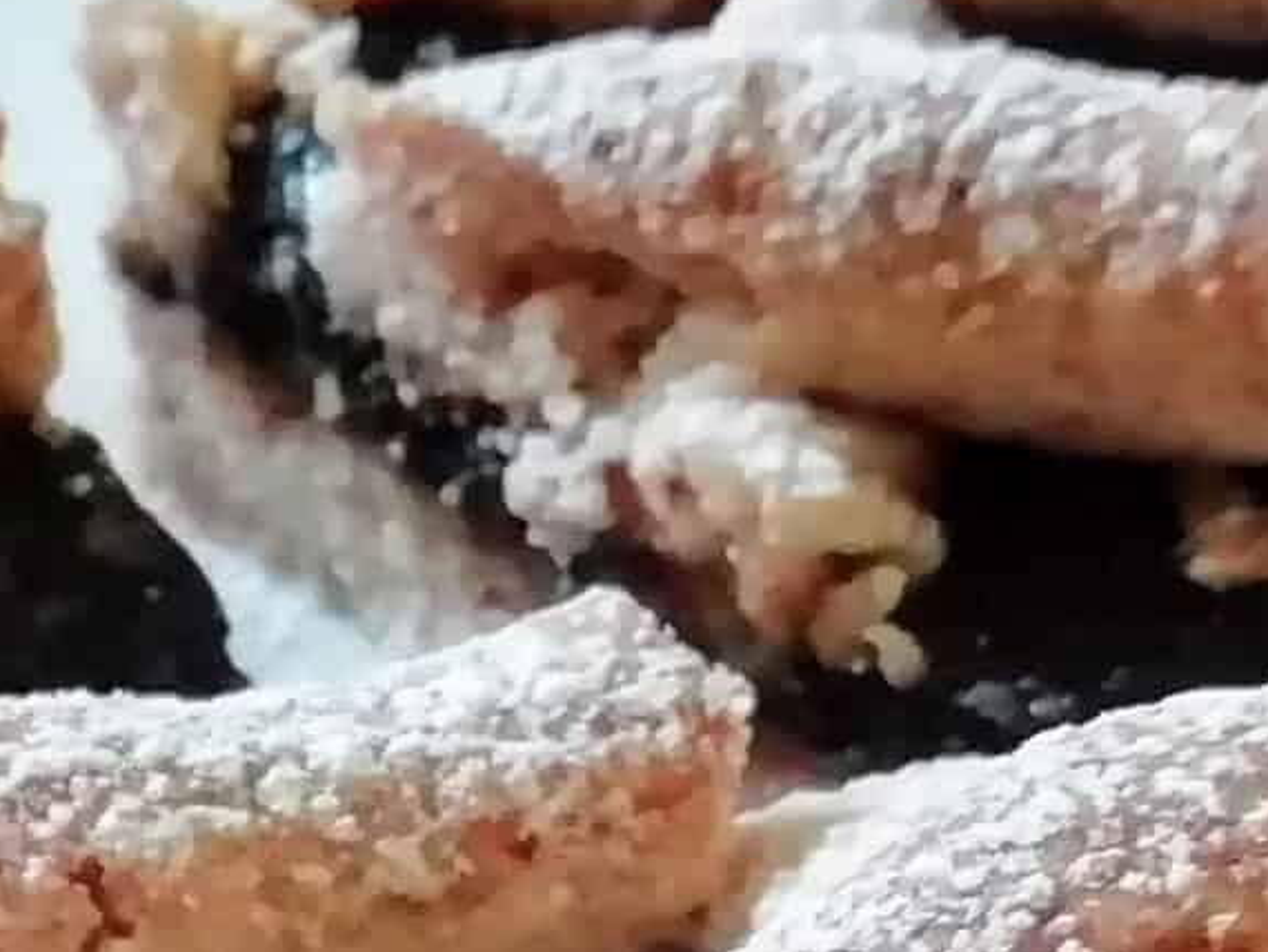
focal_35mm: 138
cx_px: -287
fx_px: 5057
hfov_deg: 13.8
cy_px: 1499
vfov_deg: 10.3
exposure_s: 1/24
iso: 500
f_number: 2.2
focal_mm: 3.46
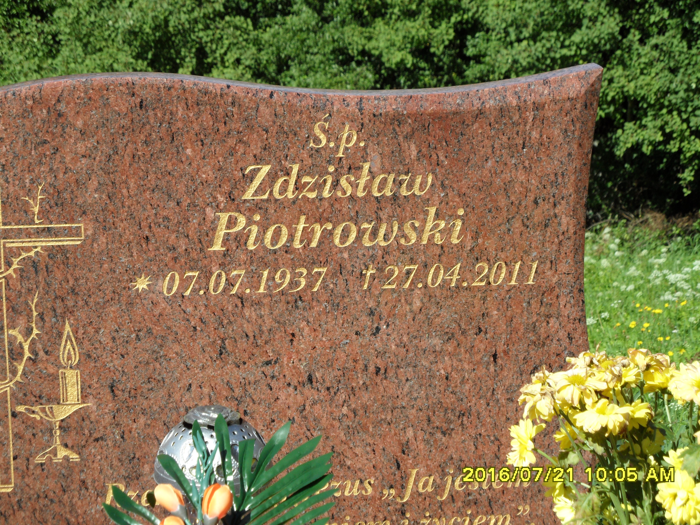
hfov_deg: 19.6
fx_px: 2022
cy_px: 262
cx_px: 350
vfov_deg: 14.8
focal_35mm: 100
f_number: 4.4
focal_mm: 16.3
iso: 80
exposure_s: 1/500
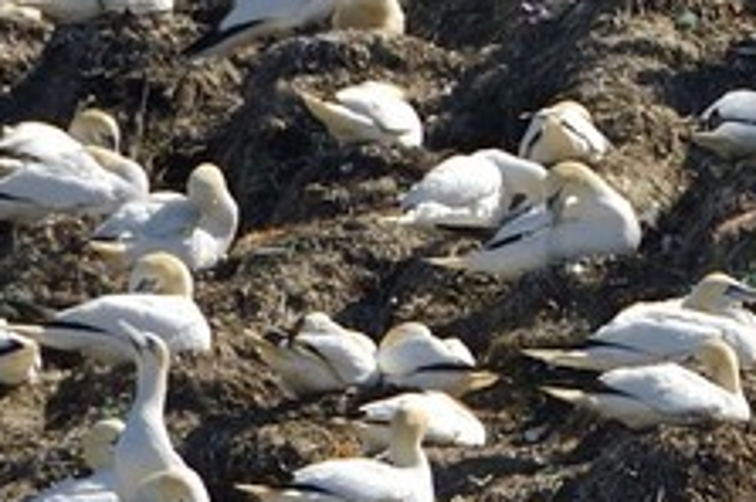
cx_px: 2705
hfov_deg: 1.4
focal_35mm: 1436
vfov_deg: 1.0
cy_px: 448
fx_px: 30112
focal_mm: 200
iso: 400
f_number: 8
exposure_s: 1/1600
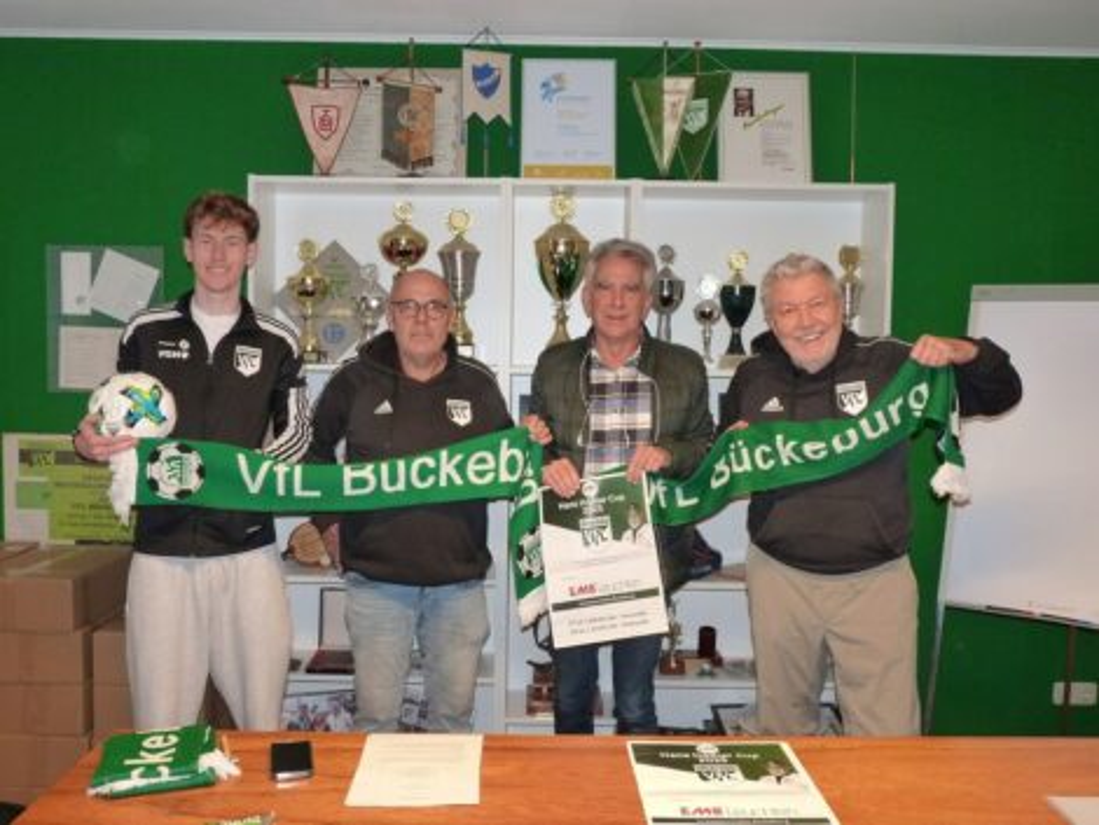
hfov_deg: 56.8
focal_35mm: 32
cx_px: 550
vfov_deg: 44.2
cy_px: 412
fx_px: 1016
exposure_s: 1/30
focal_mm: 5.6
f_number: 3
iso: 320
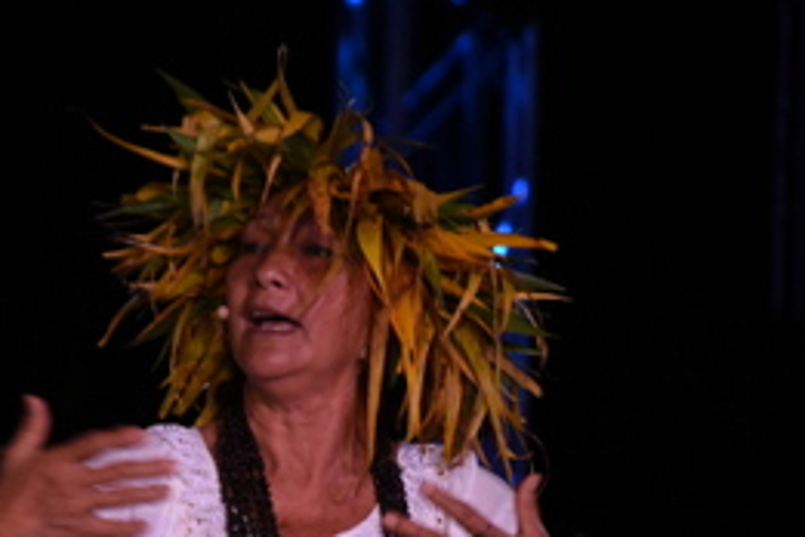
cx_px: 284
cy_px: 517
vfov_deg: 3.2
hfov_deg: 4.8
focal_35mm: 426
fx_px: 9525
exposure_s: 1/60
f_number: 5.6
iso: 800
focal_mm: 116
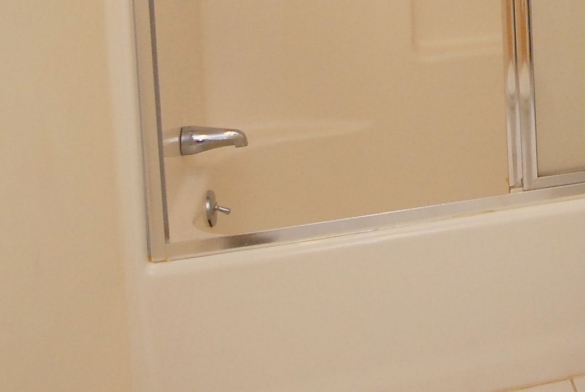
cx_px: 673
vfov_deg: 22.0
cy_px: -130
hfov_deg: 31.3
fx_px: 895
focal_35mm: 55
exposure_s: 1/60
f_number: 5.6
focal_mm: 10
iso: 400
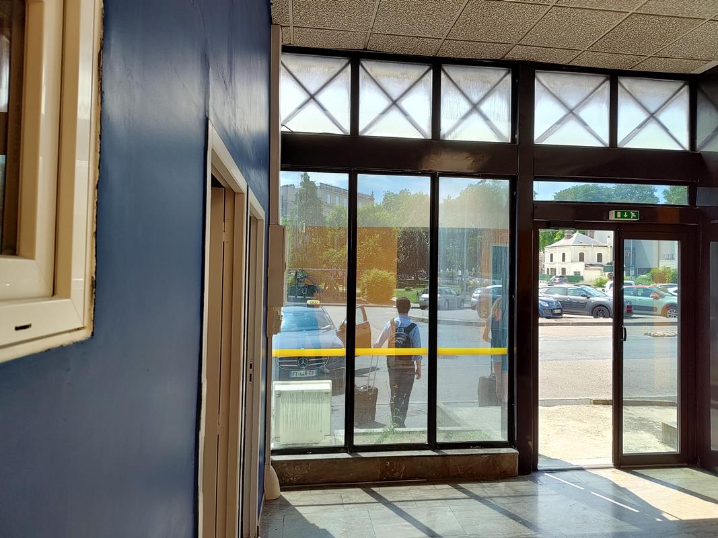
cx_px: 359
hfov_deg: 73.9
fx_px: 477
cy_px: 269
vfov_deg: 58.9
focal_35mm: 23
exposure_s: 1/442
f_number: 1.8
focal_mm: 5.56
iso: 100
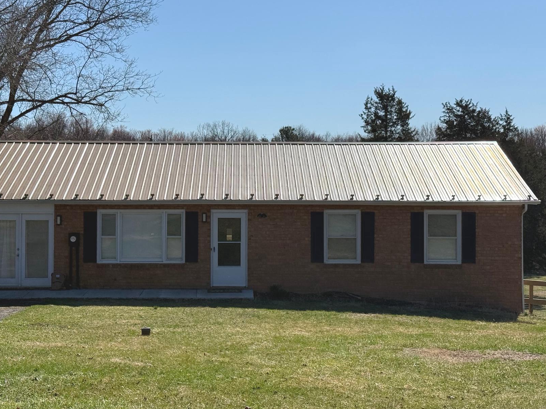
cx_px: 235
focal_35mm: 61
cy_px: 183
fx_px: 962
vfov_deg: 24.0
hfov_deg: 31.6
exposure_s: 1/11364
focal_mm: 6.76
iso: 80
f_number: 1.78
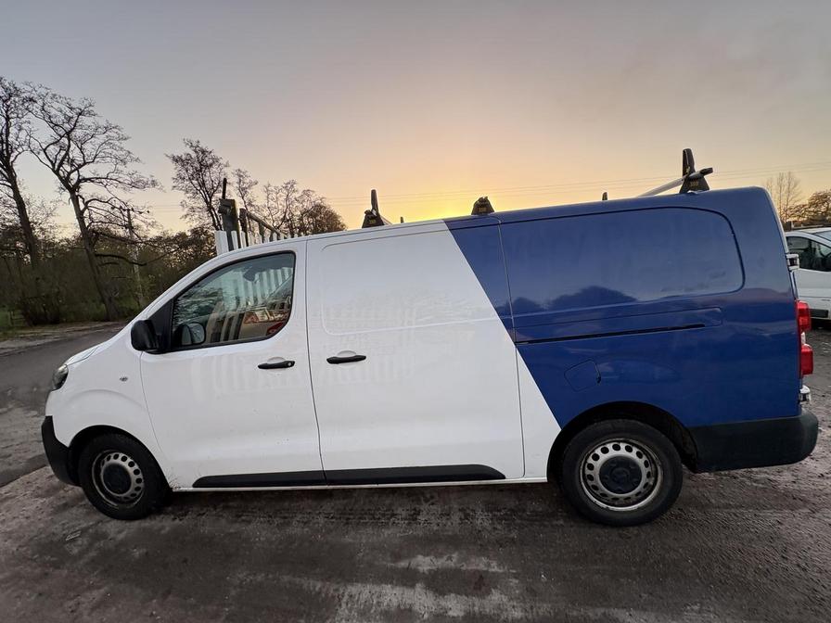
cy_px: 312
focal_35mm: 14
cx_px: 416
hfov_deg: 102.1
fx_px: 336
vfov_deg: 85.7
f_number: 2.2
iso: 40
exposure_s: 1/163
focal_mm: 2.22
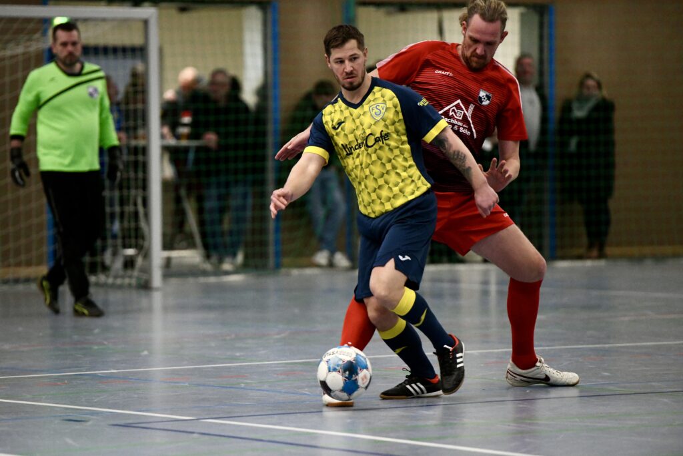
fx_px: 3415
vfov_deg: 7.6
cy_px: 228
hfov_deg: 11.4
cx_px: 342
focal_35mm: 180
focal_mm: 180
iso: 8000
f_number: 2.8
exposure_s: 1/1600
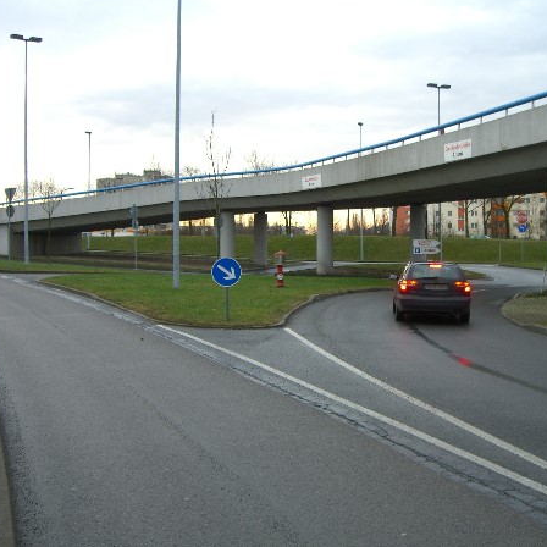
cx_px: 322
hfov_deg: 36.7
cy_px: 267
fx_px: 822
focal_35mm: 46
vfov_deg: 36.8
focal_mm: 7.9
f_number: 2.8
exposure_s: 1/80
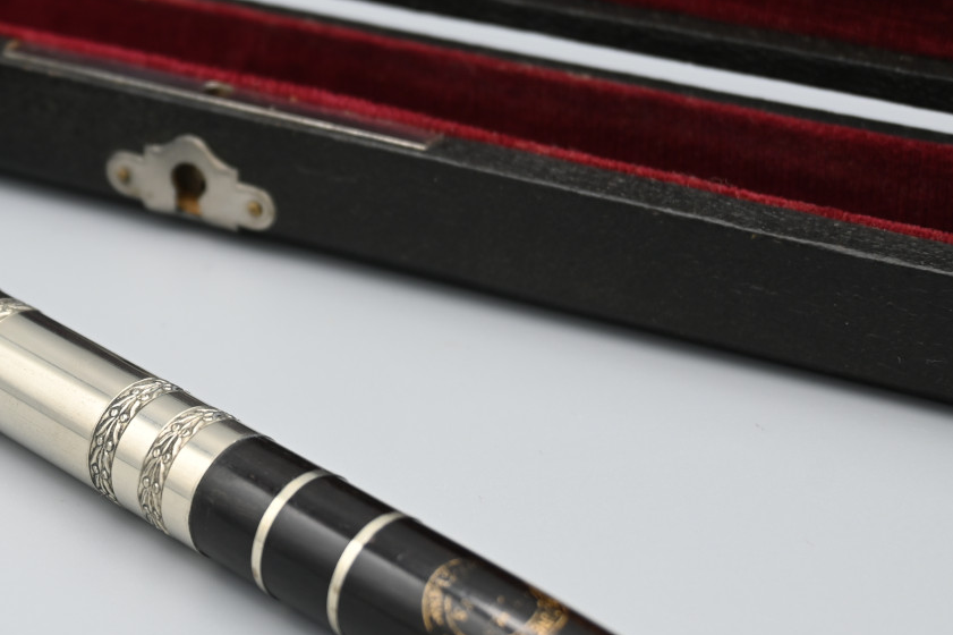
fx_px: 2408
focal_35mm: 91
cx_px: 125
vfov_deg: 15.0
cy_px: 201
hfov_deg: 21.9
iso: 140
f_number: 5.6
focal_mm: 34
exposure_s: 1/100
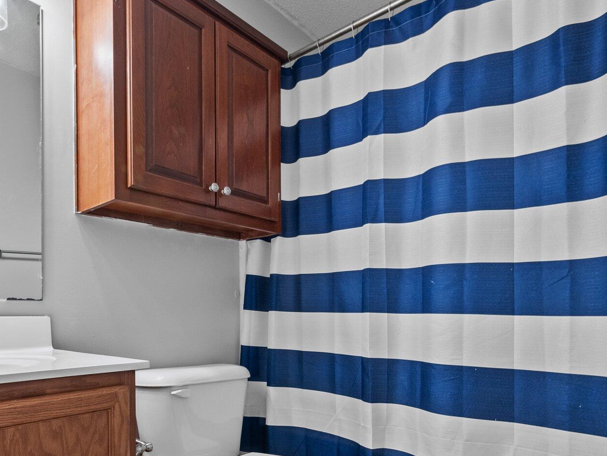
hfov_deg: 73.2
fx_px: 403
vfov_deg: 57.0
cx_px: 247
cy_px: 320
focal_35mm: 23
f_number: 4
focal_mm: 7
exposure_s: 1/10
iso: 400
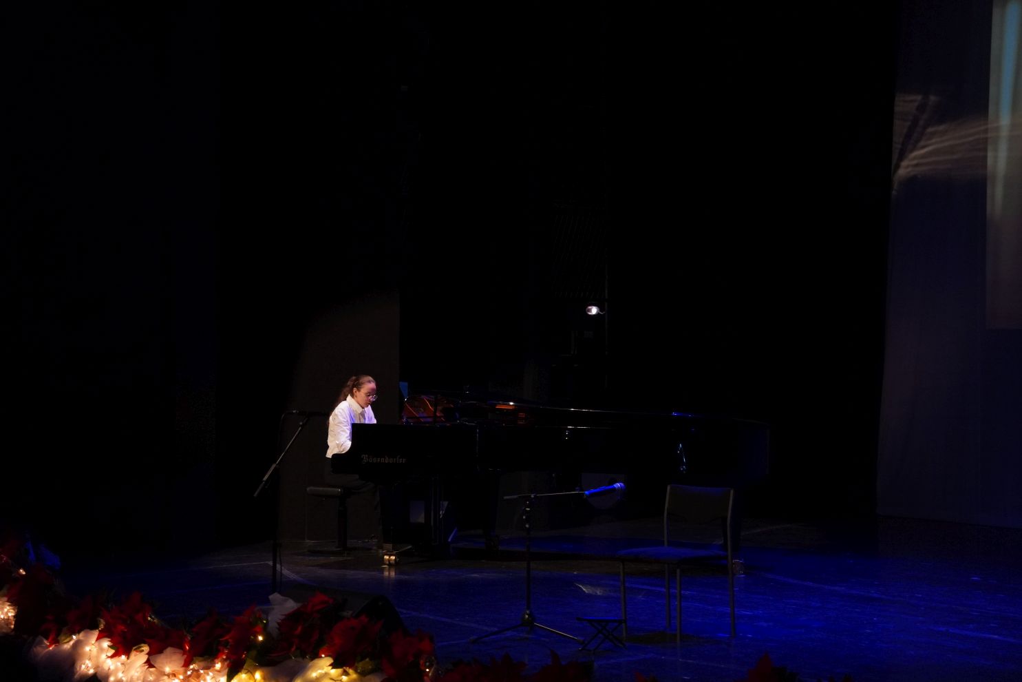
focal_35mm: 75
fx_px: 2129
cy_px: 341
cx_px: 511
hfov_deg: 27.0
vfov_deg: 18.2
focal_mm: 50
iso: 1600
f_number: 3.2
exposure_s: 1/100
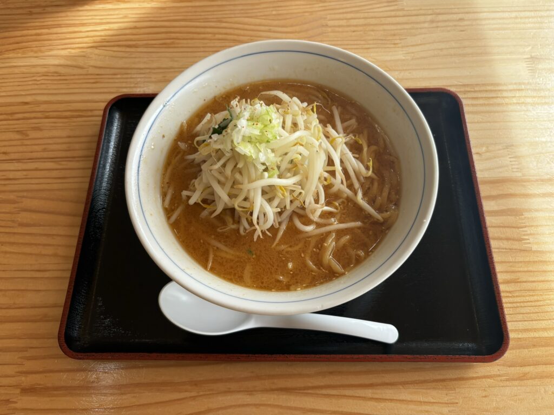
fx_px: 416
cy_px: 208
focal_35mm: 26
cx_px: 277
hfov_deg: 67.3
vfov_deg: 53.1
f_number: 1.6
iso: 50
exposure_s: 1/442
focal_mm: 5.96
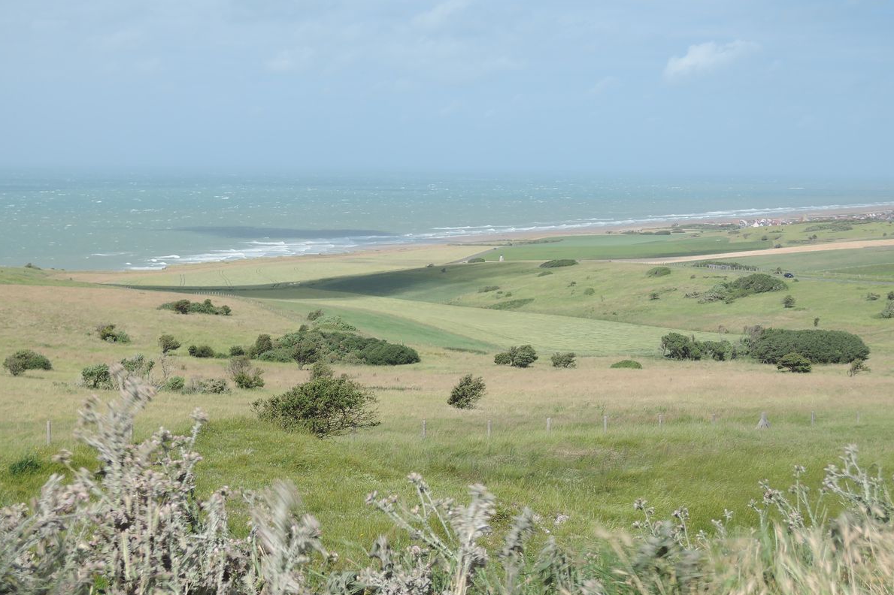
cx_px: 444
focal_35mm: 63
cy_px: 312
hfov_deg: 31.9
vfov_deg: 21.6
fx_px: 1564
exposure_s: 1/80
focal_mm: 12.8
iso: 80
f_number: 4.7
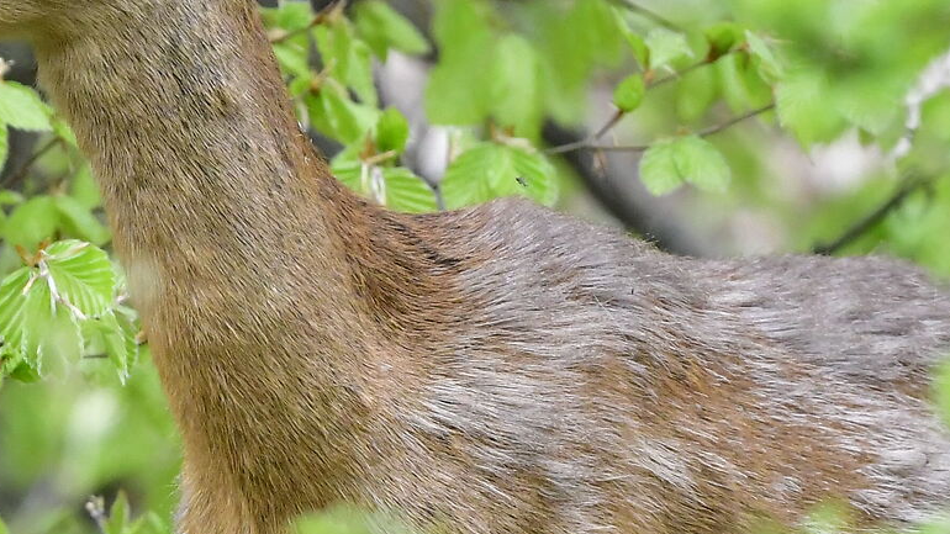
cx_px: -117
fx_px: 61661
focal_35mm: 2448
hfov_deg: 0.9
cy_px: 118
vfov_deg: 0.5
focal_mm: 500
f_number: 7.1
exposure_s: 1/800
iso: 2800
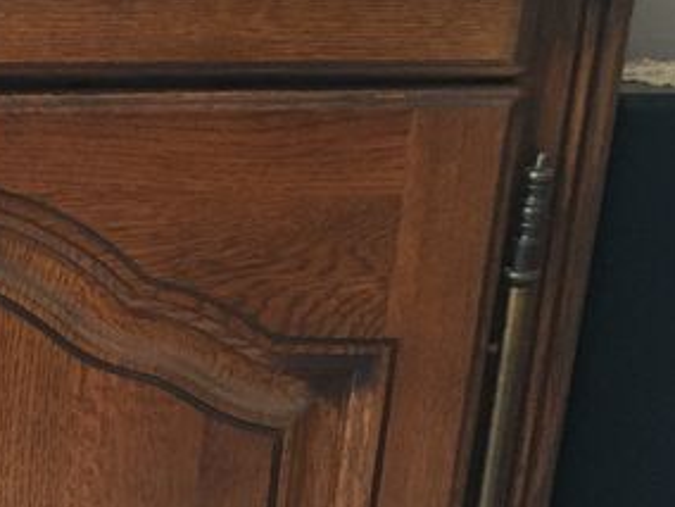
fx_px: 1989
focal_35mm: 102
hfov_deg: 16.8
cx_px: -442
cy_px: 619
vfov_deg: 14.0
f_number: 2.2
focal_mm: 4.15
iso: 200
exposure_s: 1/20
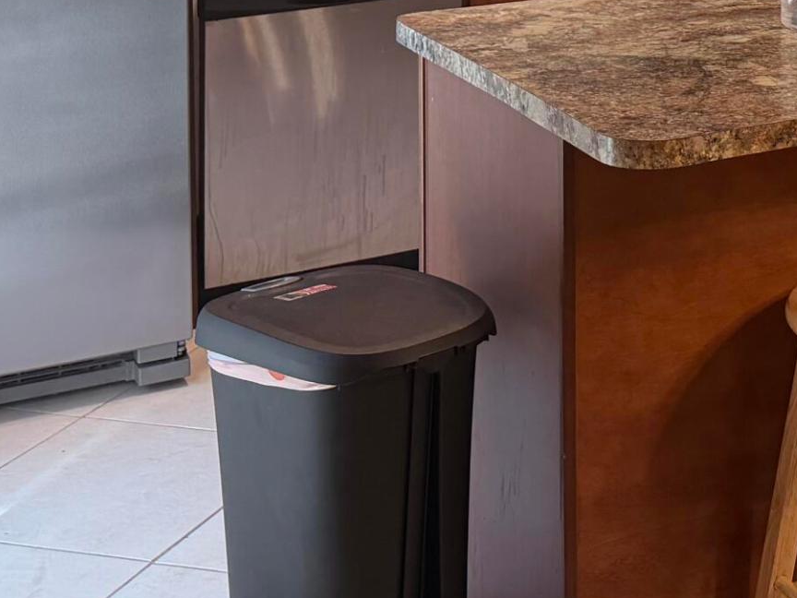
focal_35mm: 80
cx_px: 838
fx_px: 1842
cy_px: -282
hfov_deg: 23.2
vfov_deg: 16.8
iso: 200
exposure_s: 1/120
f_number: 1.78
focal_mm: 6.76
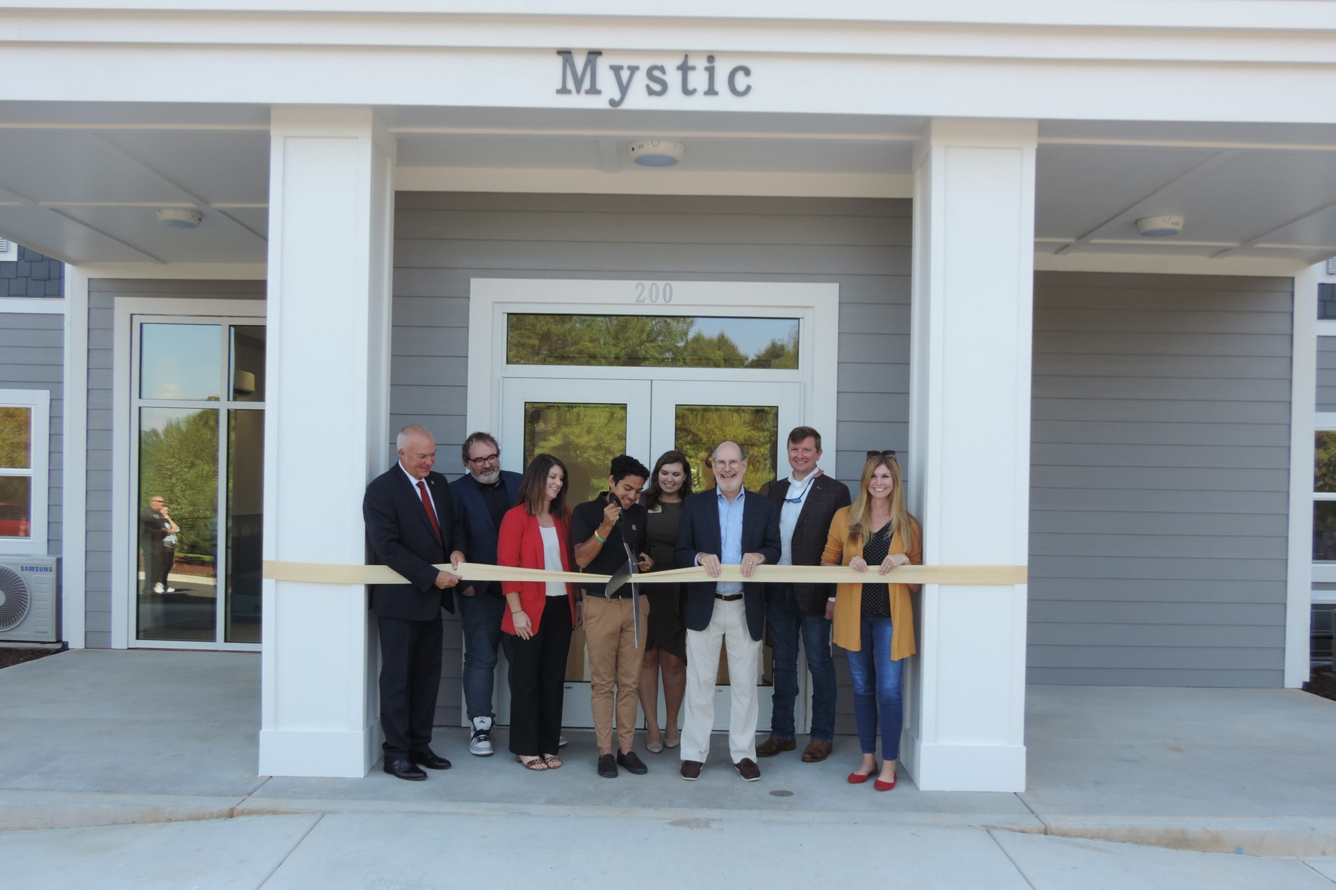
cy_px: 510
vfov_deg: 41.0
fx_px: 1187
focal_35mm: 32
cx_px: 656
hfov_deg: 58.7
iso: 80
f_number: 3.1
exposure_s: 1/160
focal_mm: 5.3
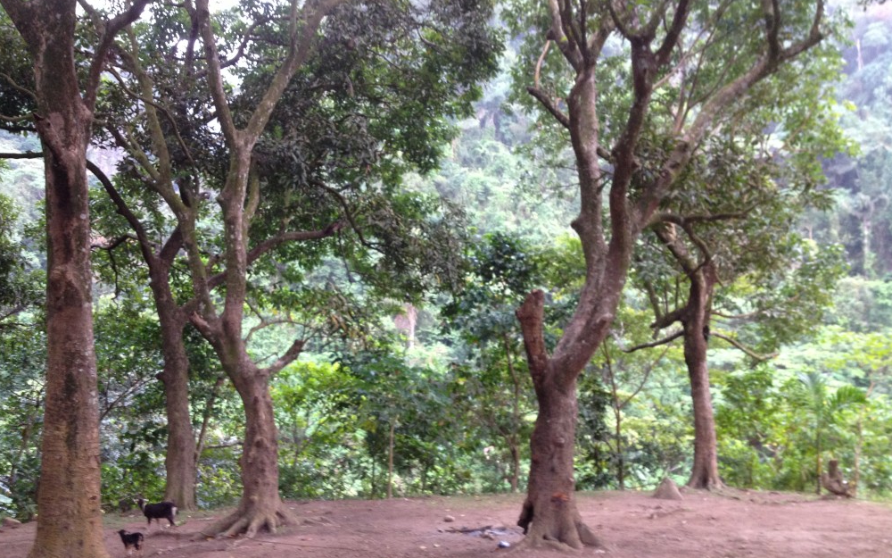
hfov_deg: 51.5
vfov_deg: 33.5
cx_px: 438
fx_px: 924
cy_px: 326
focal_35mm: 38
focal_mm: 4.28
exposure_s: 1/20
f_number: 2.4
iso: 160
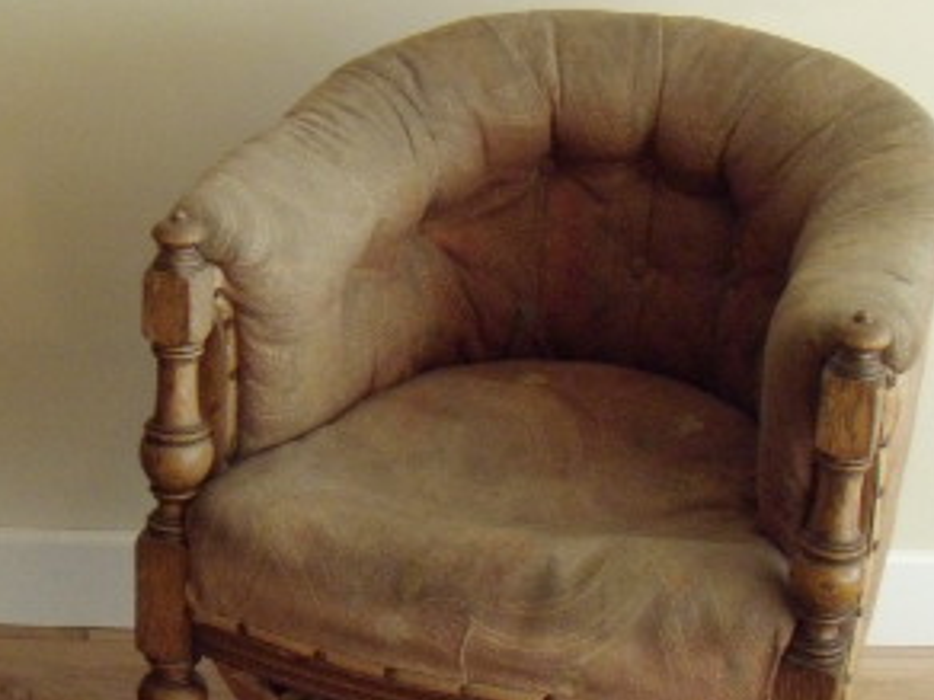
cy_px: 422
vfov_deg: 18.6
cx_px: 90
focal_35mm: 79
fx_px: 2132
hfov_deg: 24.0
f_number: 3.6
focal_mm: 6.4
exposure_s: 1/40
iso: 400
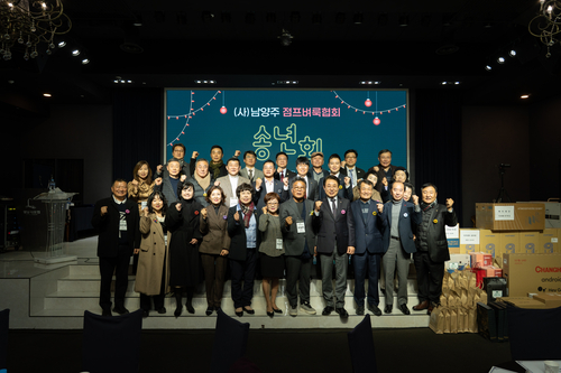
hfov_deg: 73.8
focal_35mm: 24
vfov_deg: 53.1
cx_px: 280
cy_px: 186
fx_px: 374
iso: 1000
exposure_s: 1/125
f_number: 4
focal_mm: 24
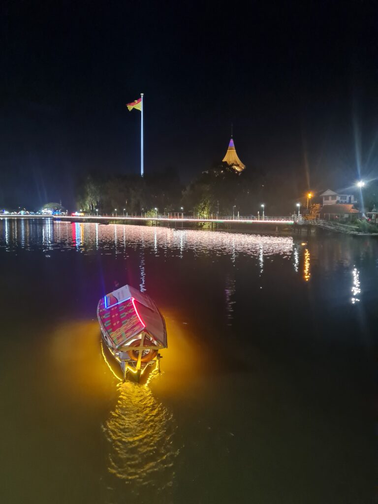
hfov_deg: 53.1
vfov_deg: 67.3
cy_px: 252
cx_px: 189
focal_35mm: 26
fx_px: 379
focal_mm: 5.4
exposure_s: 1/25
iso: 800
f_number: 1.8
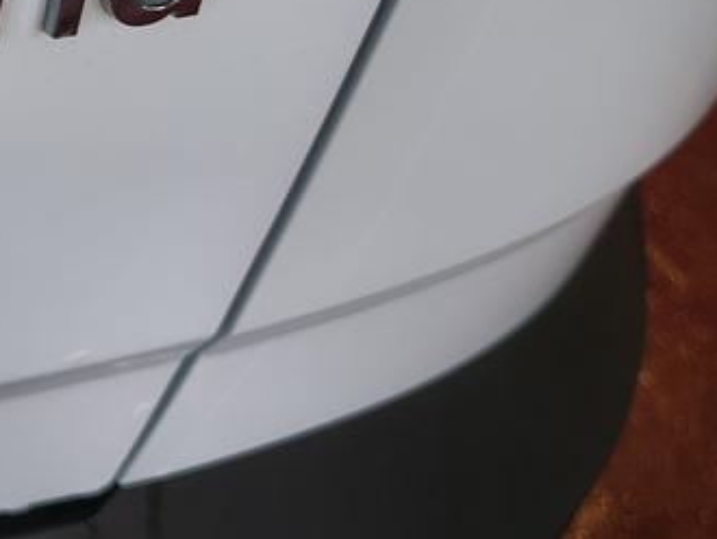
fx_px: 1928
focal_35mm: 93
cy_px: -67
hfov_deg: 18.4
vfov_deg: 15.5
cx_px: -389
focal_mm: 5.56
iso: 100
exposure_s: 1/257
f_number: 1.8
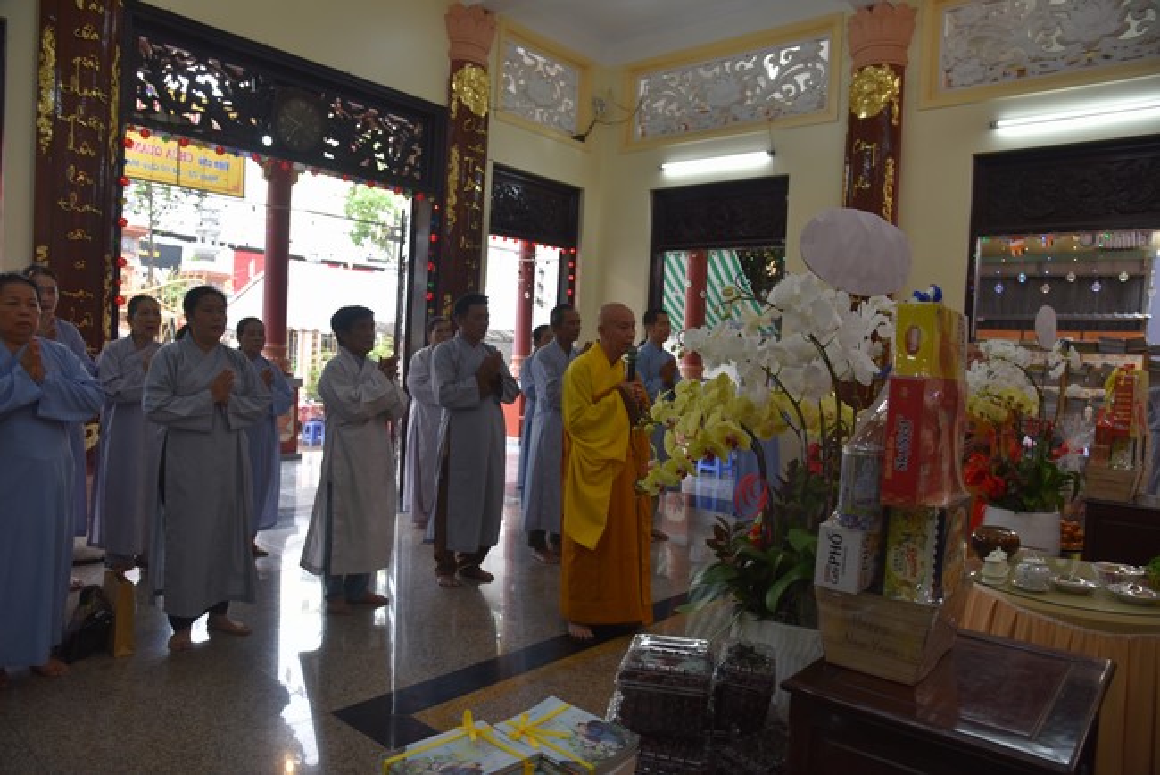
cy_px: 388
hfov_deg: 73.7
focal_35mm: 24
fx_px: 774
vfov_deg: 53.2
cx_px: 580
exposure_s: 1/100
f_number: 5
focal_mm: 24
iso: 400
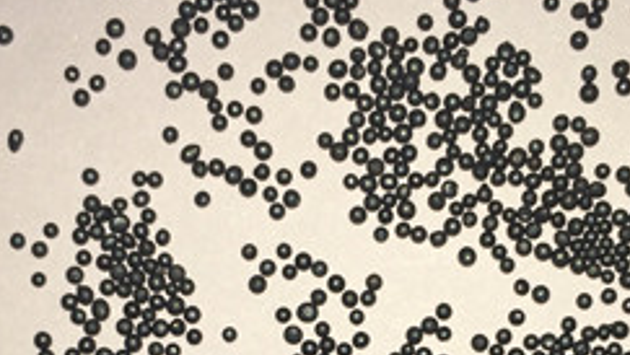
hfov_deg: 27.1
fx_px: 1304
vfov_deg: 14.6
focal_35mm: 78
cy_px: 505
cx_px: 355
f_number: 2.2
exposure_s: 1/707
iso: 32
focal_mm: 4.15
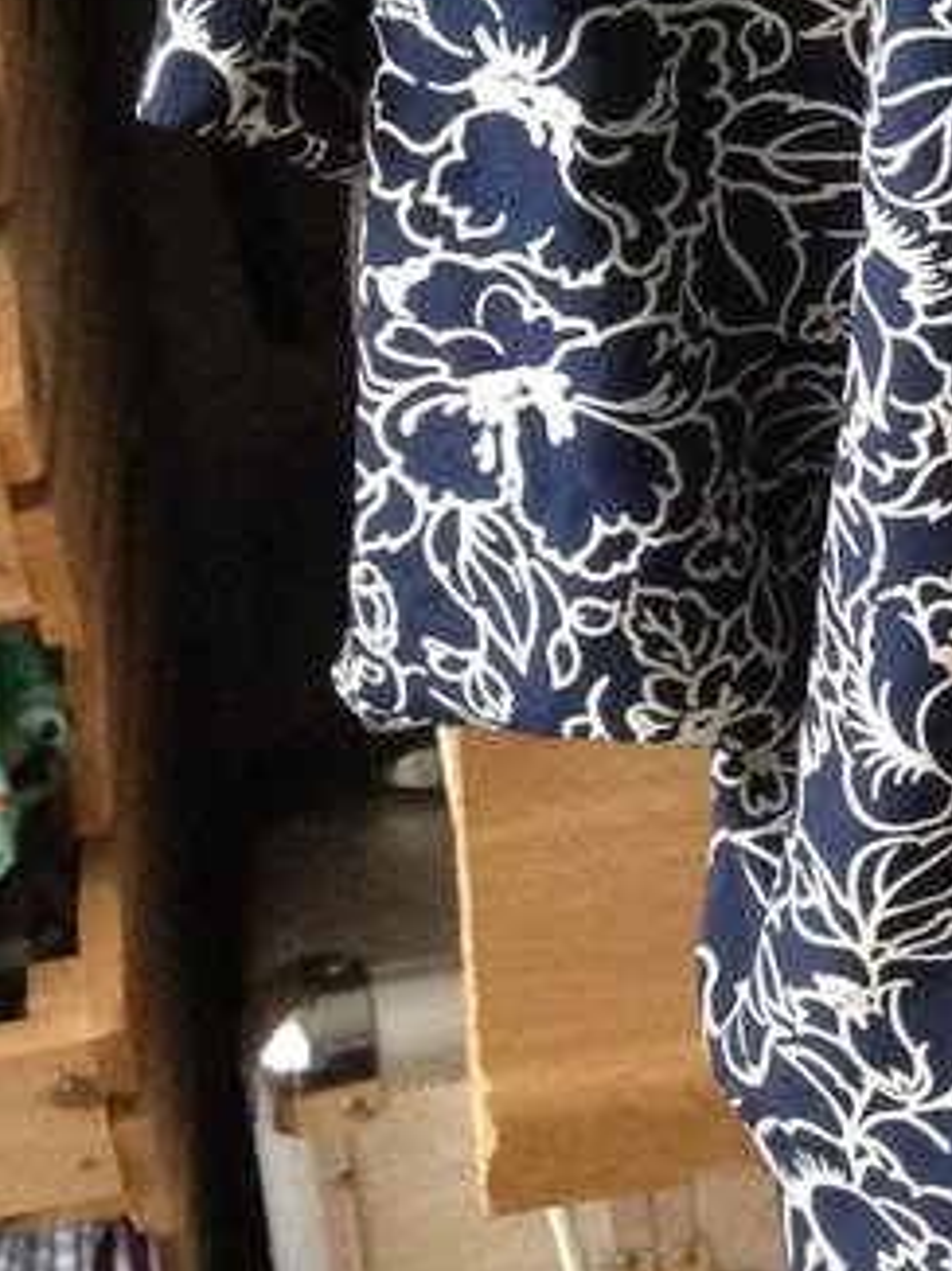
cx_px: 1631
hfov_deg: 10.4
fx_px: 4957
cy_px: -146
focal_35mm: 135
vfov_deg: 14.3
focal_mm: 4.12
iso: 400
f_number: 2.4
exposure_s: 1/20
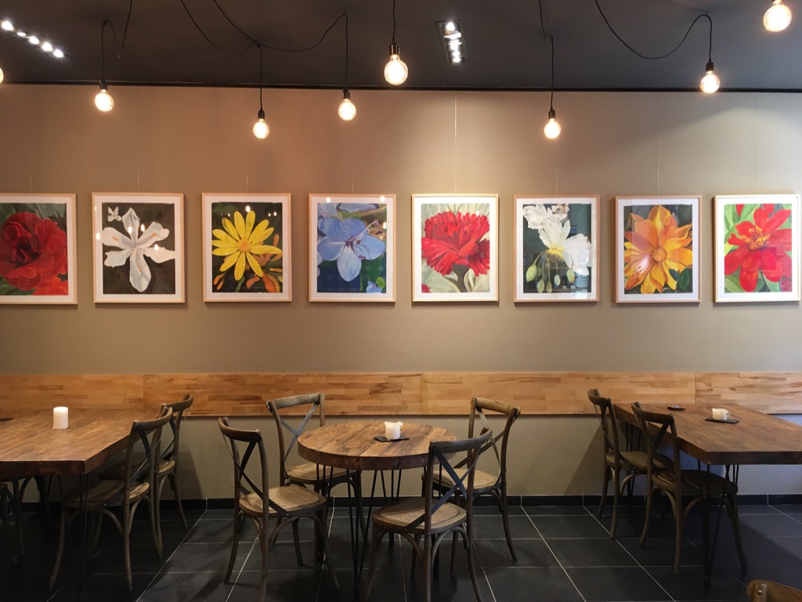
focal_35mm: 29
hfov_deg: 61.7
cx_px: 401
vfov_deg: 48.2
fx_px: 672
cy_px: 301
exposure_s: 1/33
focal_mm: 4.15
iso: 100
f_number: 2.2
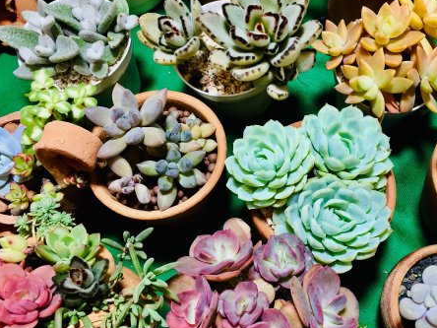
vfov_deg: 36.0
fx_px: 505
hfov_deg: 45.9
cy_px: 156
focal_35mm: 40
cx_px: 298
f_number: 2.2
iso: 64
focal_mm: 4.15
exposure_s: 1/30
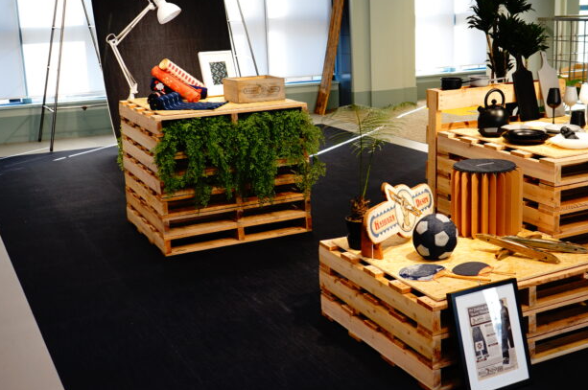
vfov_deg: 28.5
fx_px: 767
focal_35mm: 47
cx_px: 365
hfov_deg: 41.7
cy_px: 166
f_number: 4
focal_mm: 32
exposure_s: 1/60
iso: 250
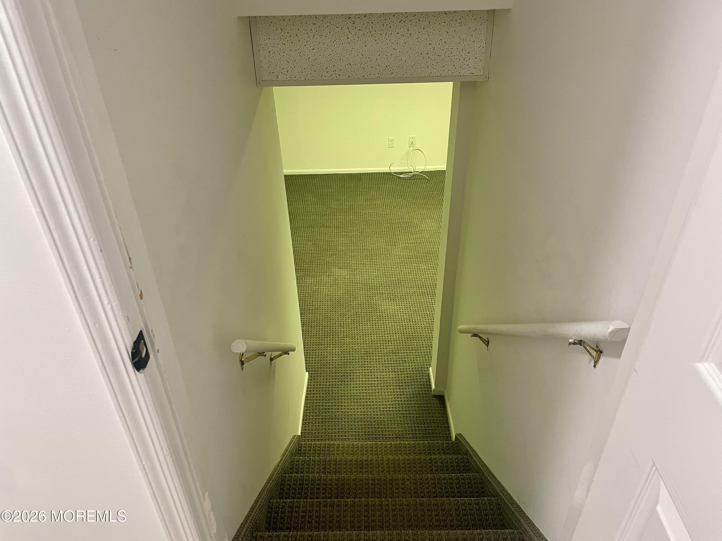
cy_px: 270
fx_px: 542
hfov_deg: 67.3
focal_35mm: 26
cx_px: 361
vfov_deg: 53.1
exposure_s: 1/60
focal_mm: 4.2
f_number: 1.6
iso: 250
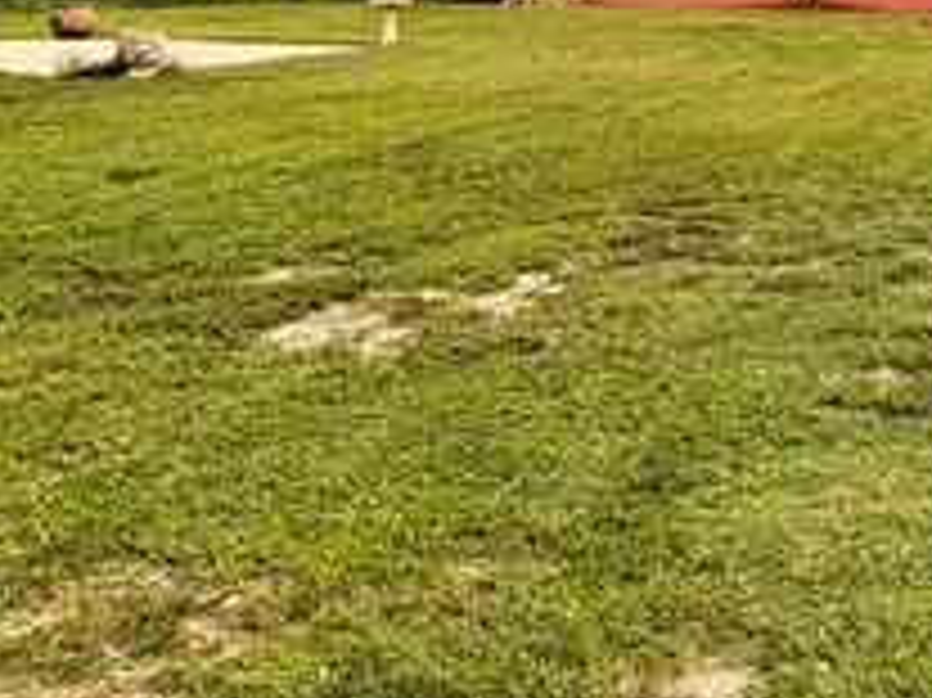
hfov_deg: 29.7
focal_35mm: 58
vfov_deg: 24.0
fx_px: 1561
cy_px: -11
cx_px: 1045
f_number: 1.78
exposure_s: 1/339
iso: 80
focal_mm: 6.76
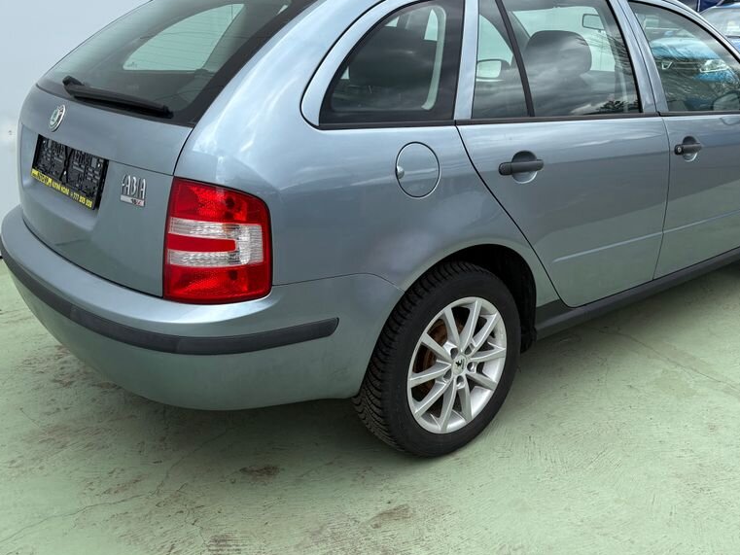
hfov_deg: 52.3
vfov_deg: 40.4
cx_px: 443
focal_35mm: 35
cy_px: 202
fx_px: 748
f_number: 1.6
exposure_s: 1/1337
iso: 50
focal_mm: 5.96
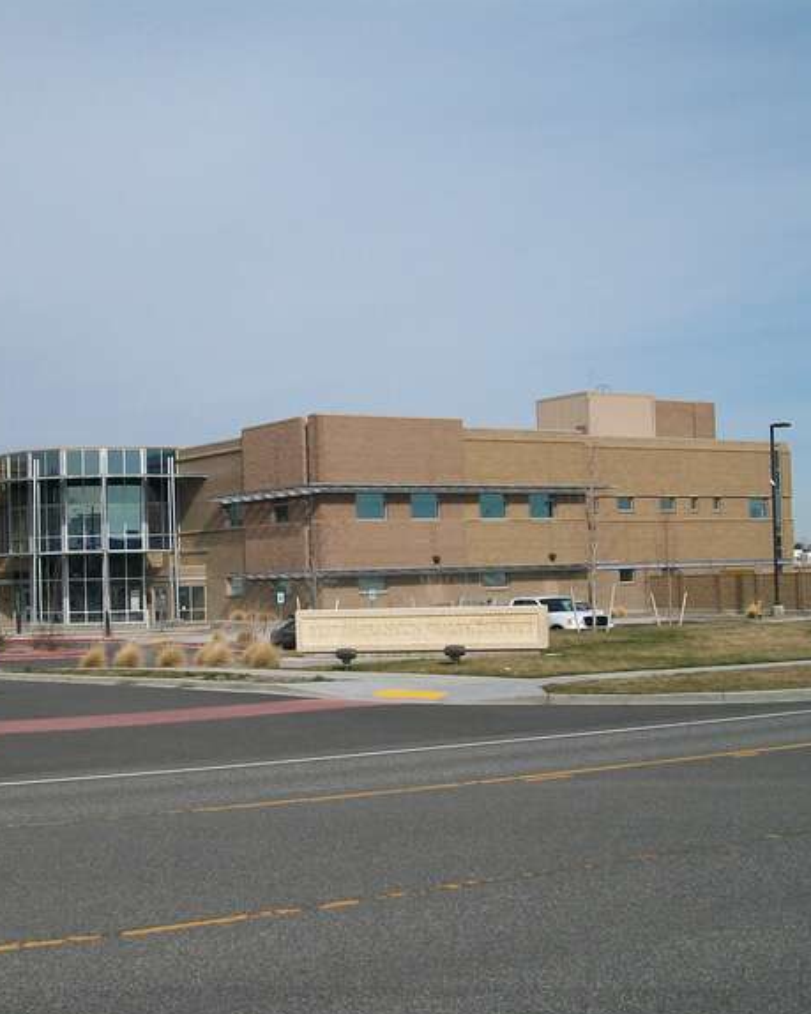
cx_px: 231
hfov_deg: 30.5
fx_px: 1471
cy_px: 523
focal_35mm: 49
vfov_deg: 38.0
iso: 80
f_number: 4.8
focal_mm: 6
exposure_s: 1/800
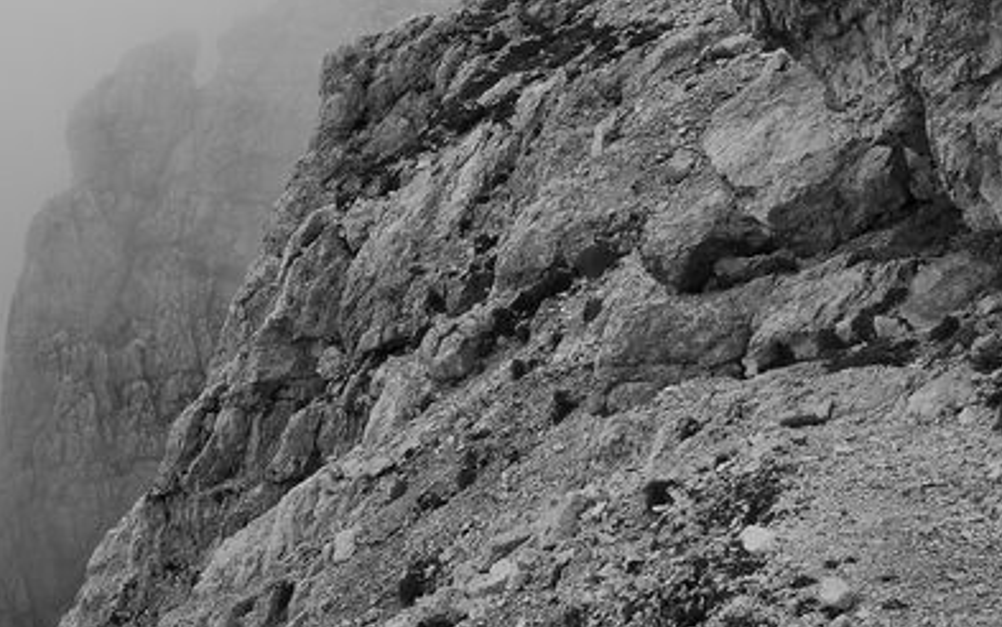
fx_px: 1147
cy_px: -64
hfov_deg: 47.2
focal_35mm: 42
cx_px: 502
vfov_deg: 27.9
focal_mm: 18
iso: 200
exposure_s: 1/200
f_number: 10
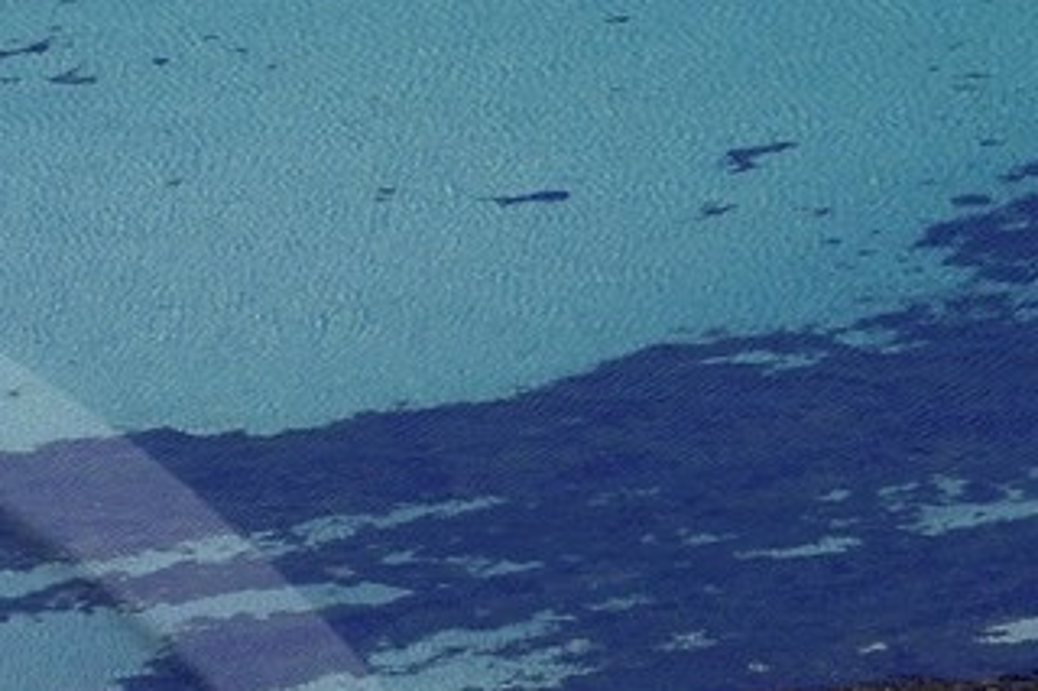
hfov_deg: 2.1
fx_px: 28788
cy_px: 1521
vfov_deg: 1.4
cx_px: -675
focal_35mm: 999
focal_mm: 200
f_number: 9
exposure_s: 1/800
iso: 400
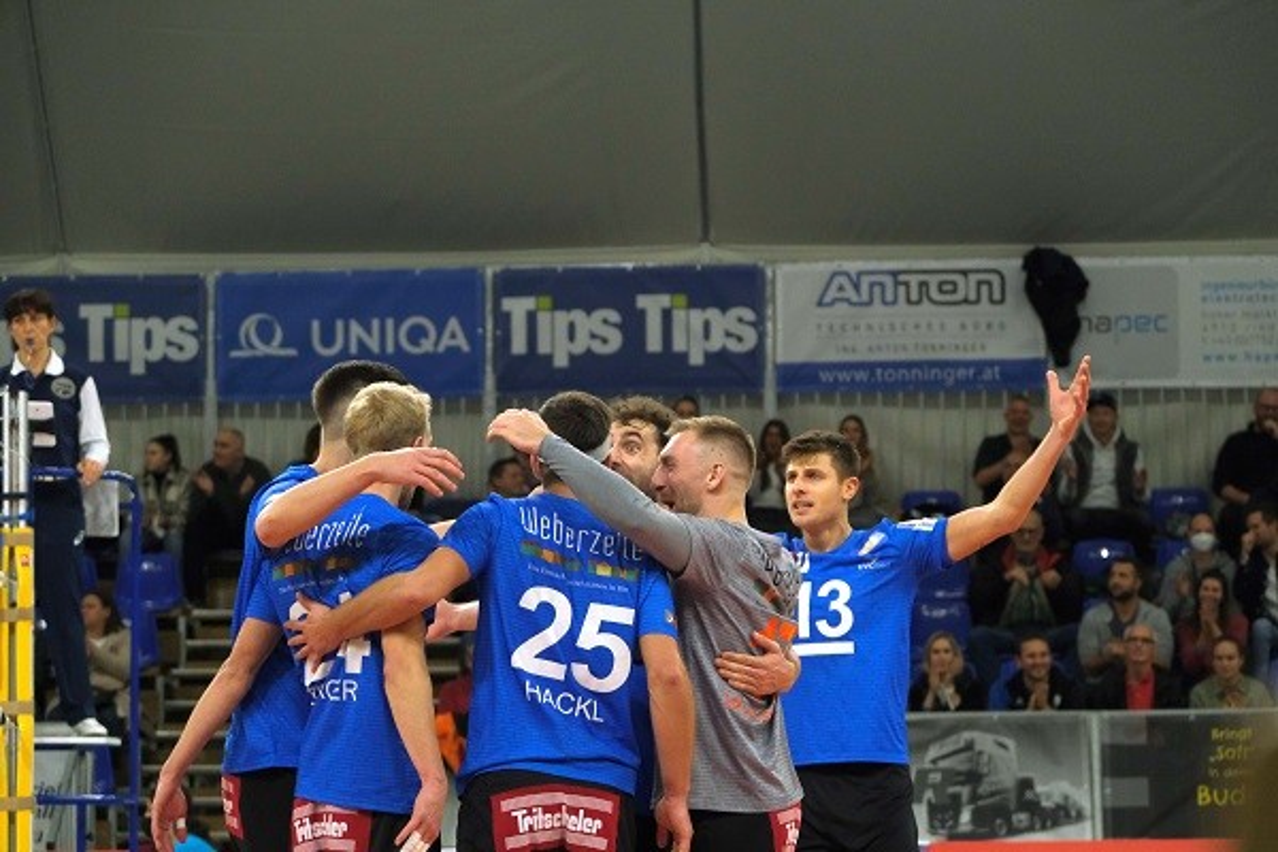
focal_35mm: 120
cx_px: 639
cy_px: 426
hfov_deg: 17.1
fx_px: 4260
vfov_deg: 11.4
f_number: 4
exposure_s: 1/2000
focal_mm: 80
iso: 4000
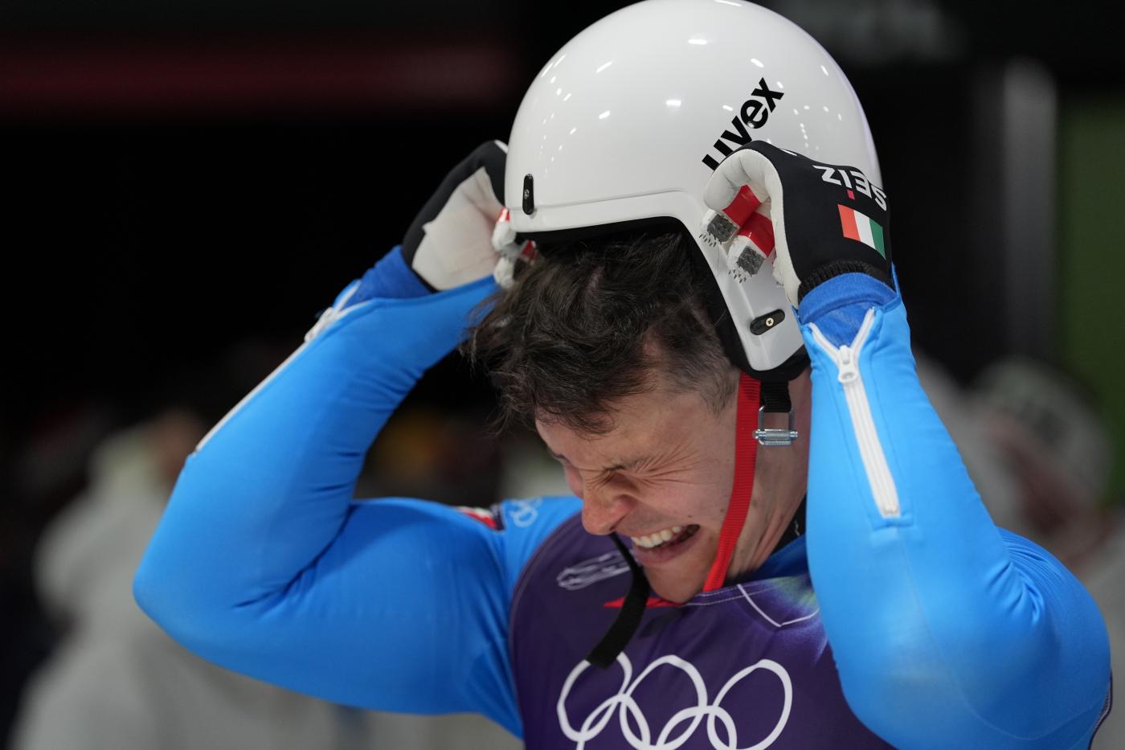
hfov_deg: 10.3
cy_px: 375
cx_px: 562
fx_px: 6249
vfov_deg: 6.9
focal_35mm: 200
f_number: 3.2
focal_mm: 200
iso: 1600
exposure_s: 1/3200
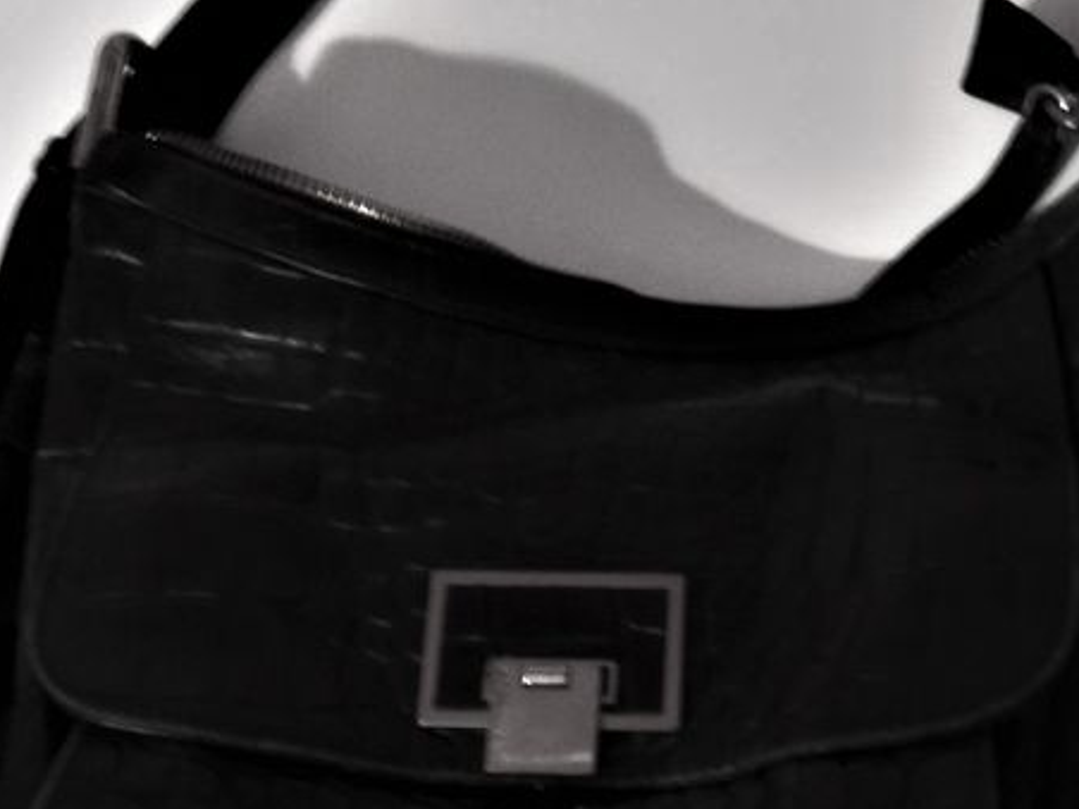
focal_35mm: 62
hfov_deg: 31.1
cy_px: 492
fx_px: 1933
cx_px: 668
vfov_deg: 23.6
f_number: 3.9
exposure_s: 1/5
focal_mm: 5.1
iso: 400
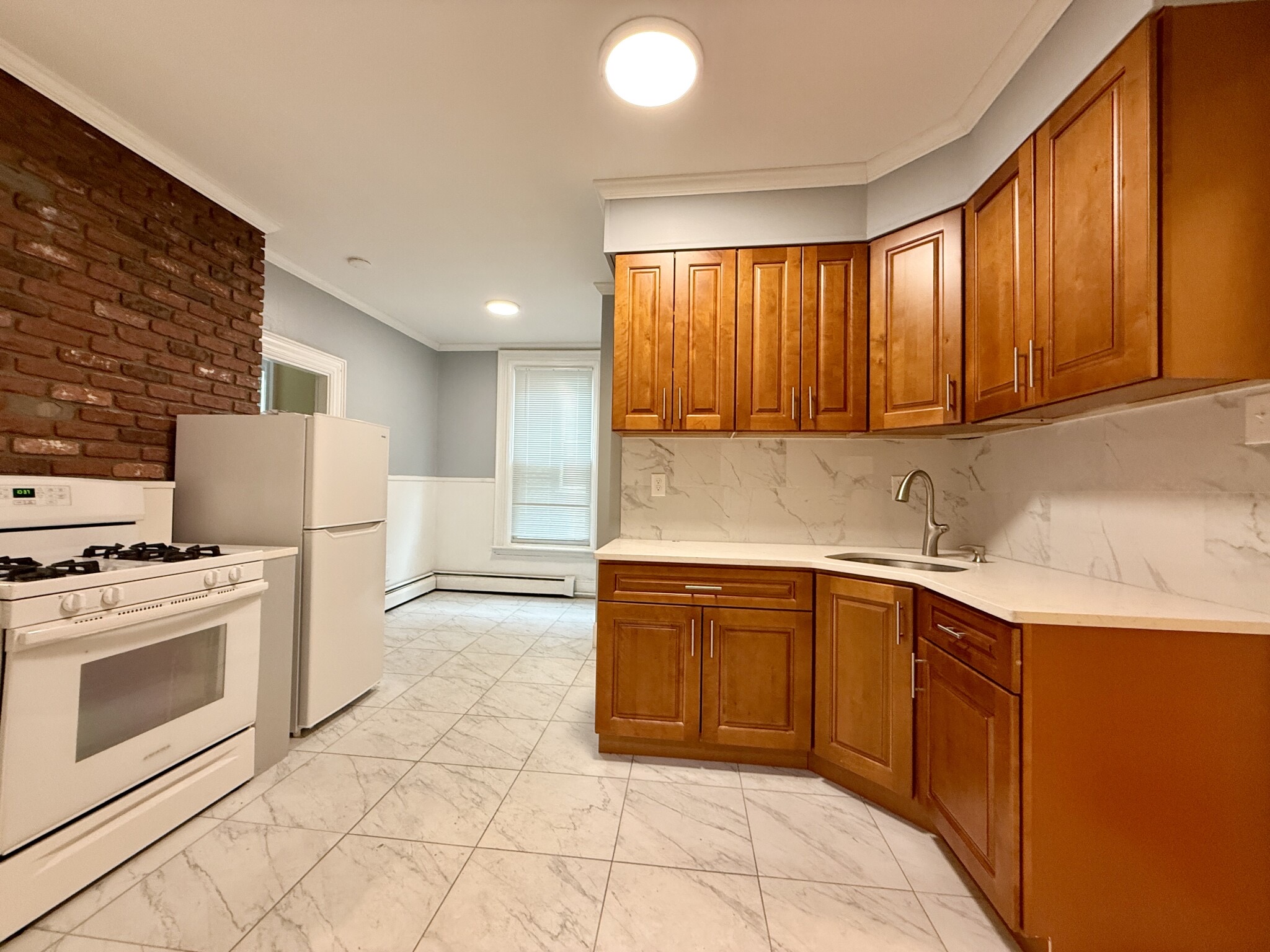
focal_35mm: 14
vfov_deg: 85.7
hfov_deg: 102.1
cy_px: 476
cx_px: 635
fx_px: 514
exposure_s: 1/60
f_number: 2.2
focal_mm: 2.22
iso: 250
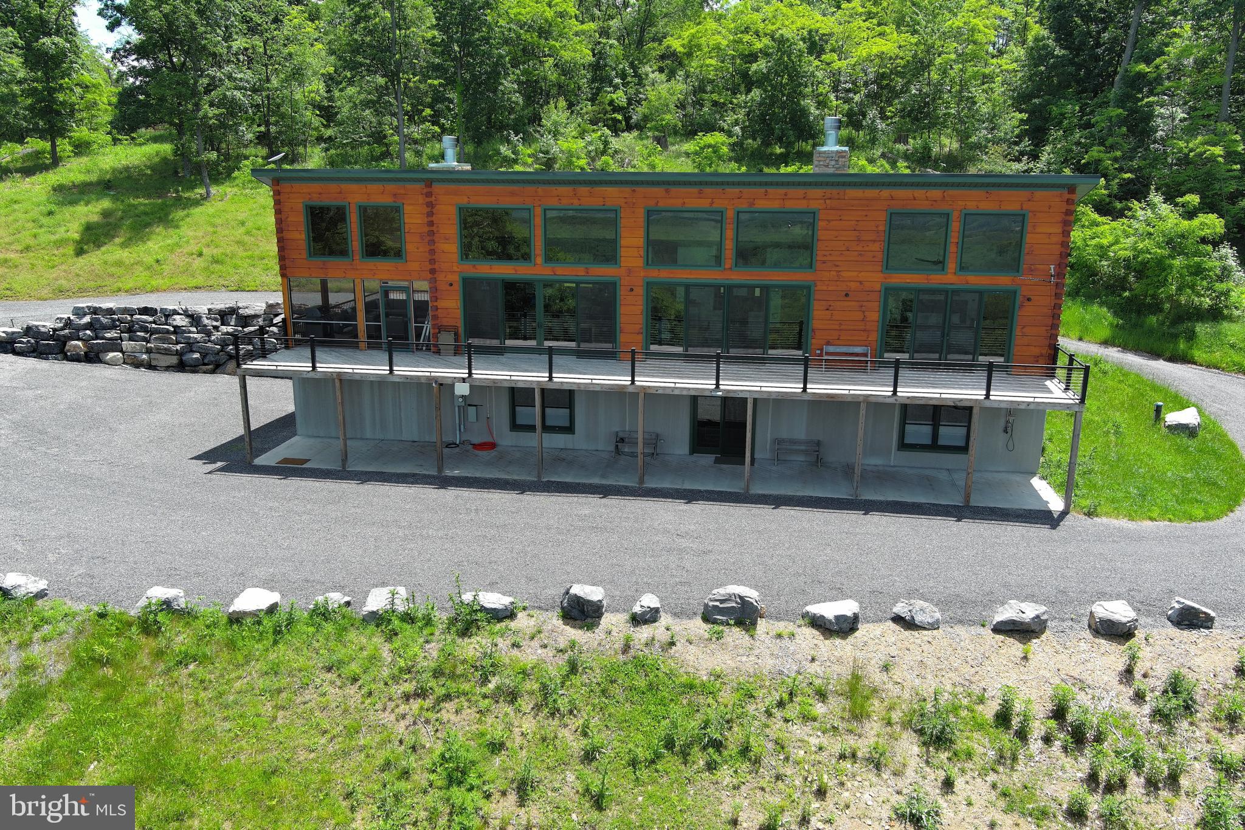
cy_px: 415
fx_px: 1003
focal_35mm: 29
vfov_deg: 45.0
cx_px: 622
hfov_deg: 63.7
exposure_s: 1/547
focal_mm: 10.57
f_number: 2.8
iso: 100
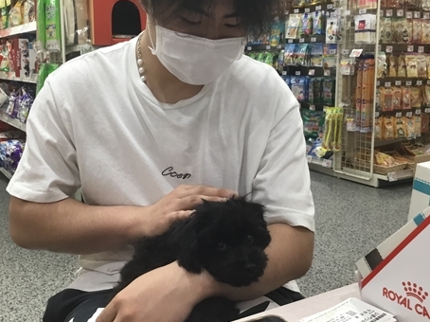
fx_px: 509
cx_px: 190
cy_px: 120
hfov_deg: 45.7
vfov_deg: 34.9
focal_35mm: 41
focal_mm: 3.3
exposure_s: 1/30
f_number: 2.4
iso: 64
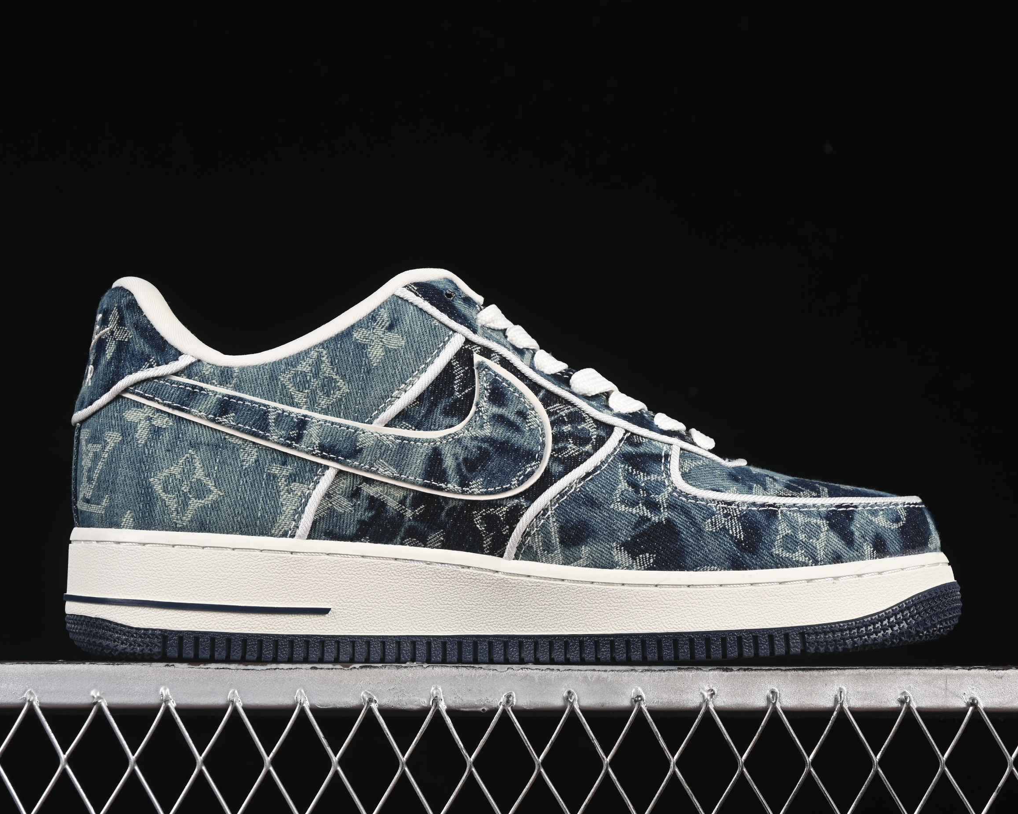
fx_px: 2561
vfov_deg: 18.1
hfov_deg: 22.5
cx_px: 508
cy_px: 408
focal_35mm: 85
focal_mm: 50
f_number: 7.1
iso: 160
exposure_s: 1/60
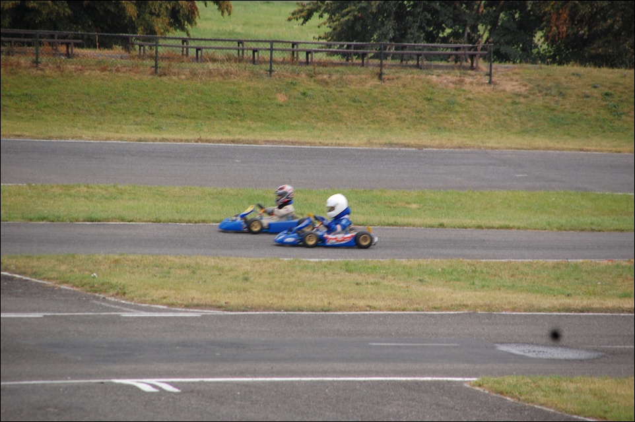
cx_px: 318
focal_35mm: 300
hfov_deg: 6.9
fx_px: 5288
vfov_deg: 4.6
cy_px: 211
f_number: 6.3
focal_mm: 200
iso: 400
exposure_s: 1/200
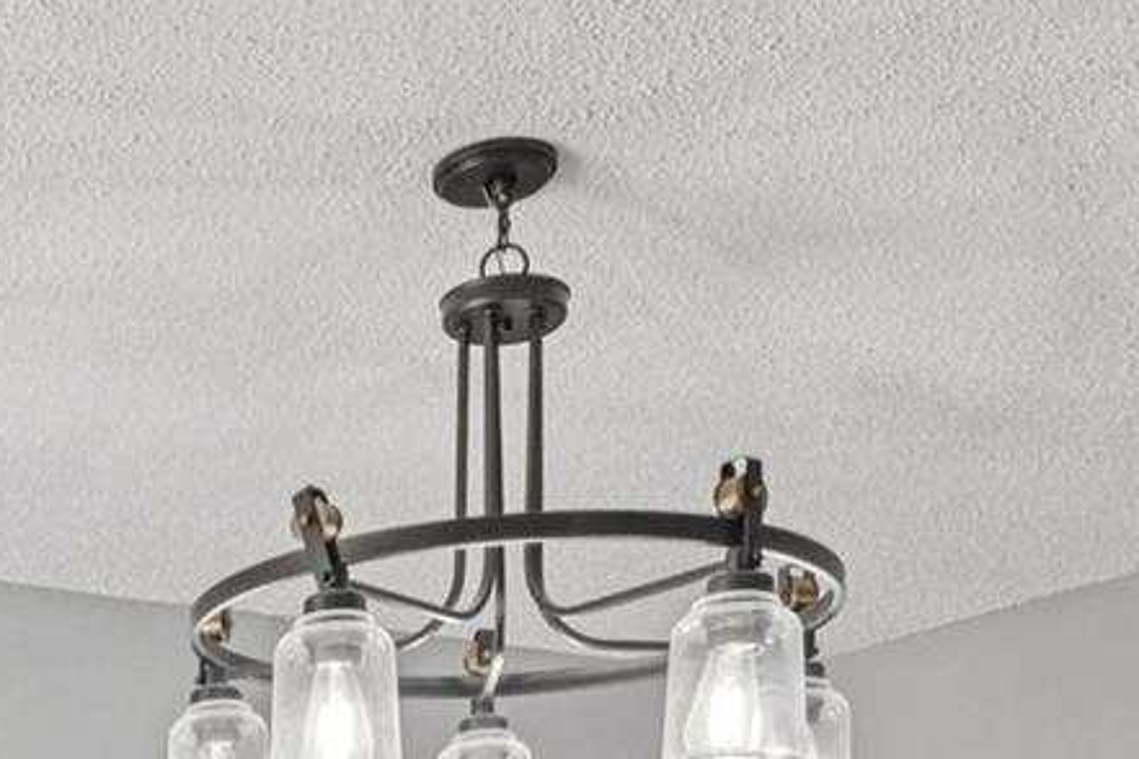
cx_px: -137
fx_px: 1835
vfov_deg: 19.6
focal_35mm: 58
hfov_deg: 30.5
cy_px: 1206
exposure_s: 1/40
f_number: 8
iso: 400
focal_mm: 16
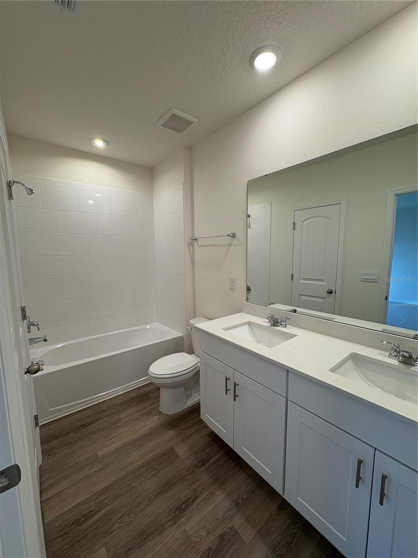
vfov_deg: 102.1
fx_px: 225
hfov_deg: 85.7
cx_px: 209
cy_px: 279
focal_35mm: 14
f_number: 2.2
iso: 100
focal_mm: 2.22
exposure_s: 1/120
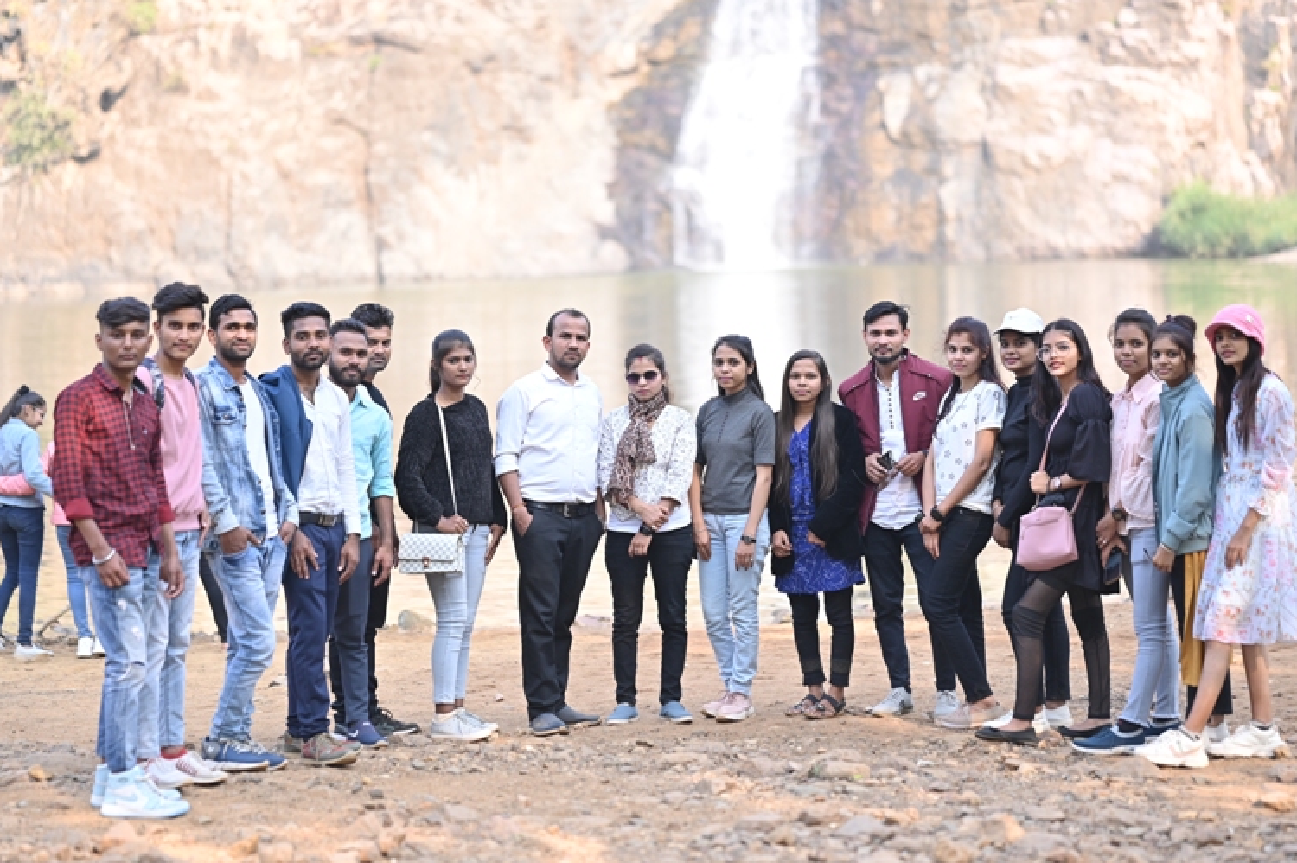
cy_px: 432
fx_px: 3132
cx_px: 662
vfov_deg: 15.7
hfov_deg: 23.4
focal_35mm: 87
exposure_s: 1/1250
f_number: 1.8
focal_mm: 85
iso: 200
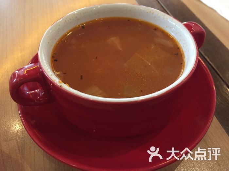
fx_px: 192
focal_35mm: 29
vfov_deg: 48.2
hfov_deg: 61.7
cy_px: 86
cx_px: 114
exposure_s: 1/25
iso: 250
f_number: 2.2
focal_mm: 4.15
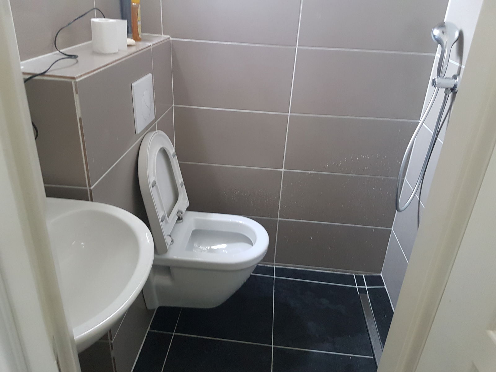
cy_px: 186
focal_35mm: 26
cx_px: 248
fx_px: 373
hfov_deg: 67.3
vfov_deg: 53.1
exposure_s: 1/10
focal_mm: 4.2
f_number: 1.7
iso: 250
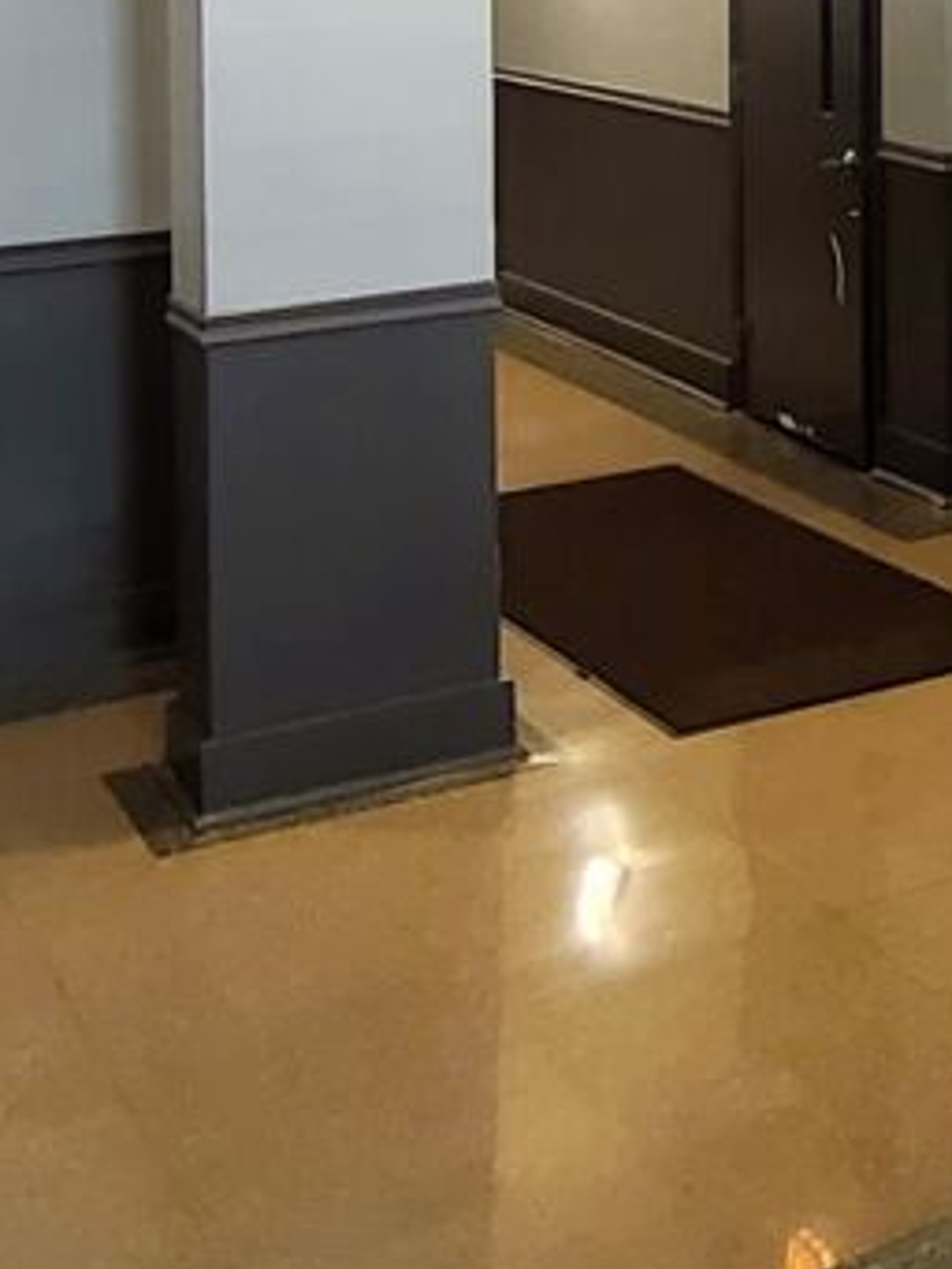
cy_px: -82
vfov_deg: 29.0
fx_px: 2235
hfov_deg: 20.6
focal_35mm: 61
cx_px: 1421
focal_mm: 2.2
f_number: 2.2
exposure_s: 1/39
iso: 400
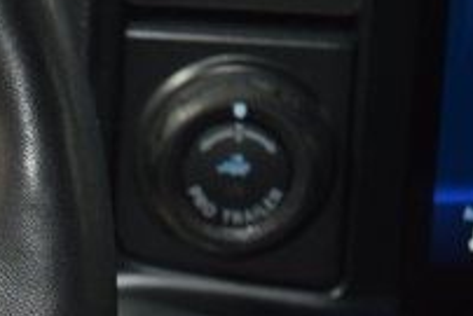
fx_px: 4378
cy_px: 350
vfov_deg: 4.1
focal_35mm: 333
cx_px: -241
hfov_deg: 6.1
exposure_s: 1/30
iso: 2000
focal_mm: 70
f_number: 4.5
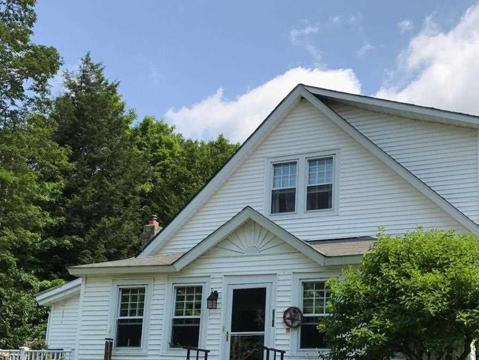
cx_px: 277
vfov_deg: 30.3
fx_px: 650
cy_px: 272
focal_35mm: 47
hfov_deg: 40.3
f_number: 1.8
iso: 20
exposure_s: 1/2037
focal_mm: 3.99
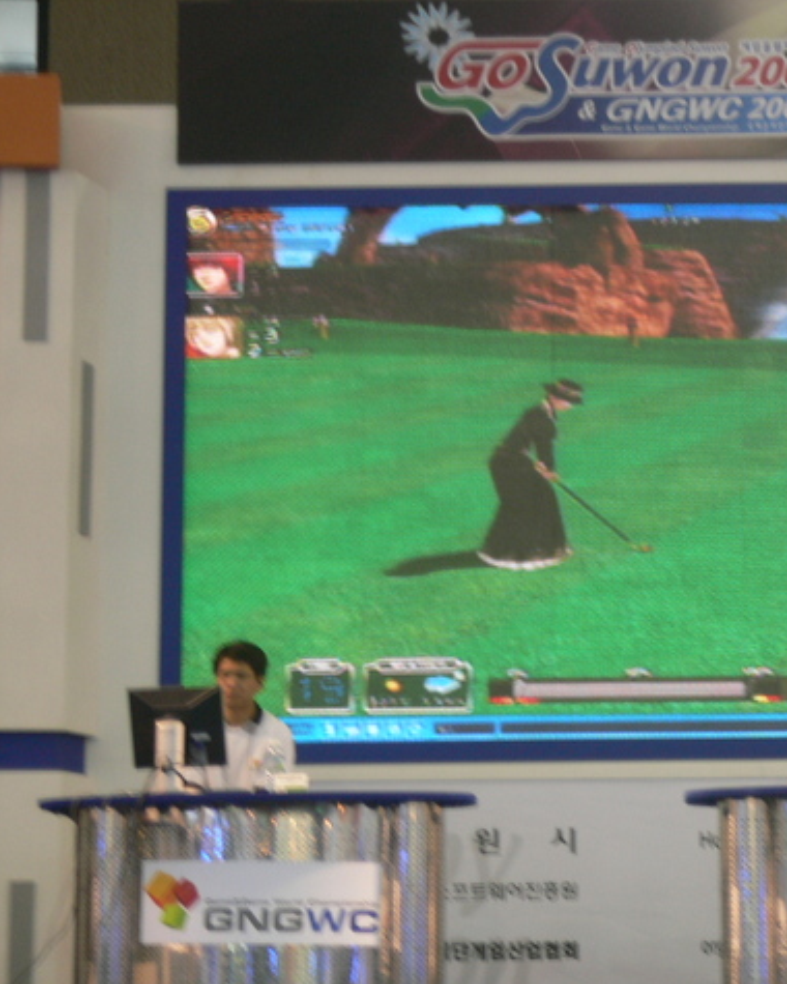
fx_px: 3406
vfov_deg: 16.4
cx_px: 661
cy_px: 495
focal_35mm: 117
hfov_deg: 13.1
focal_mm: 14.8
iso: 100
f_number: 4.7
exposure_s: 1/15
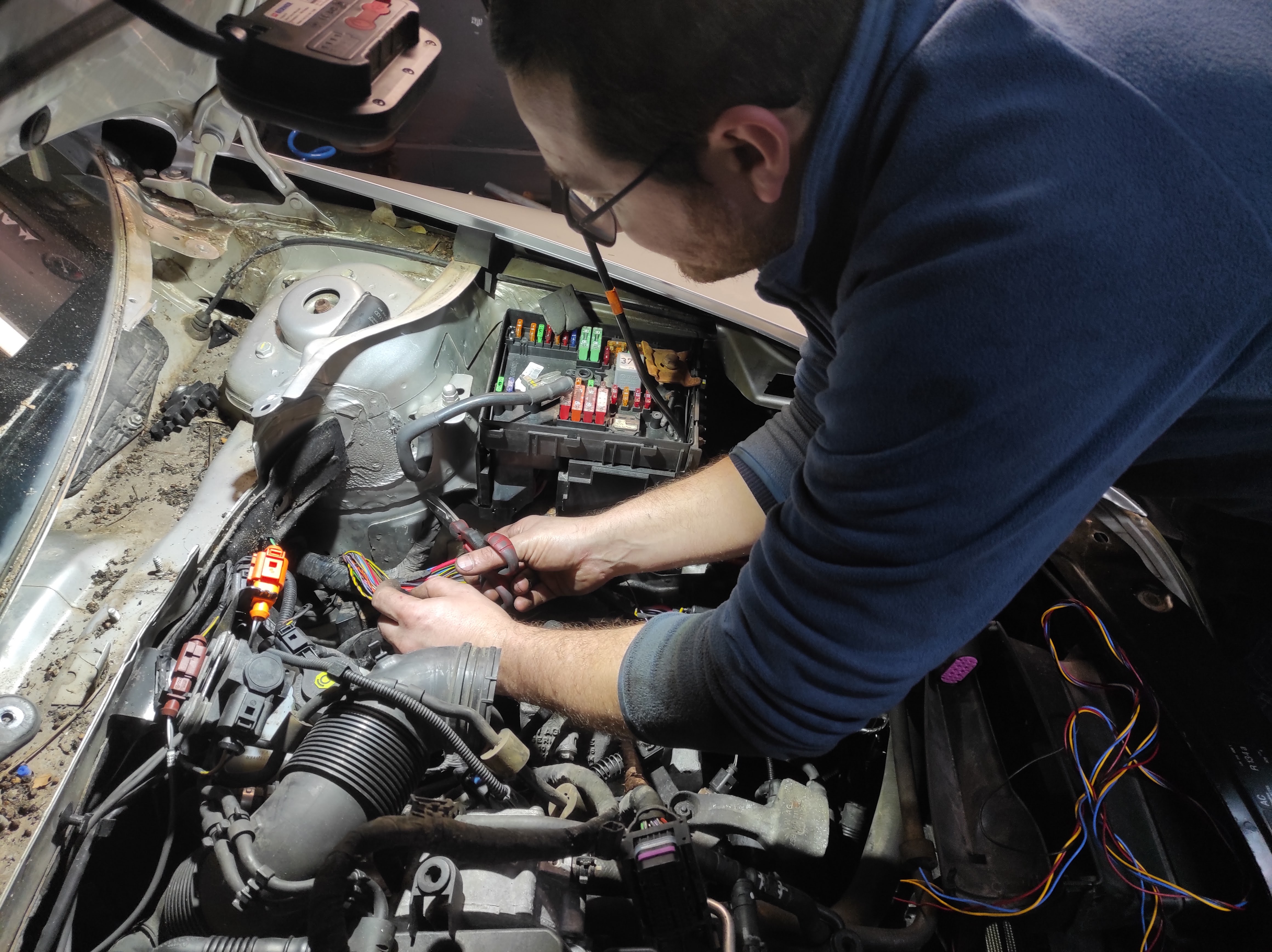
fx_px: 918
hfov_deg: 69.4
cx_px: 636
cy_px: 476
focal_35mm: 25
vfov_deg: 54.8
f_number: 1.89
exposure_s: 1/33
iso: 114
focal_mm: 5.43
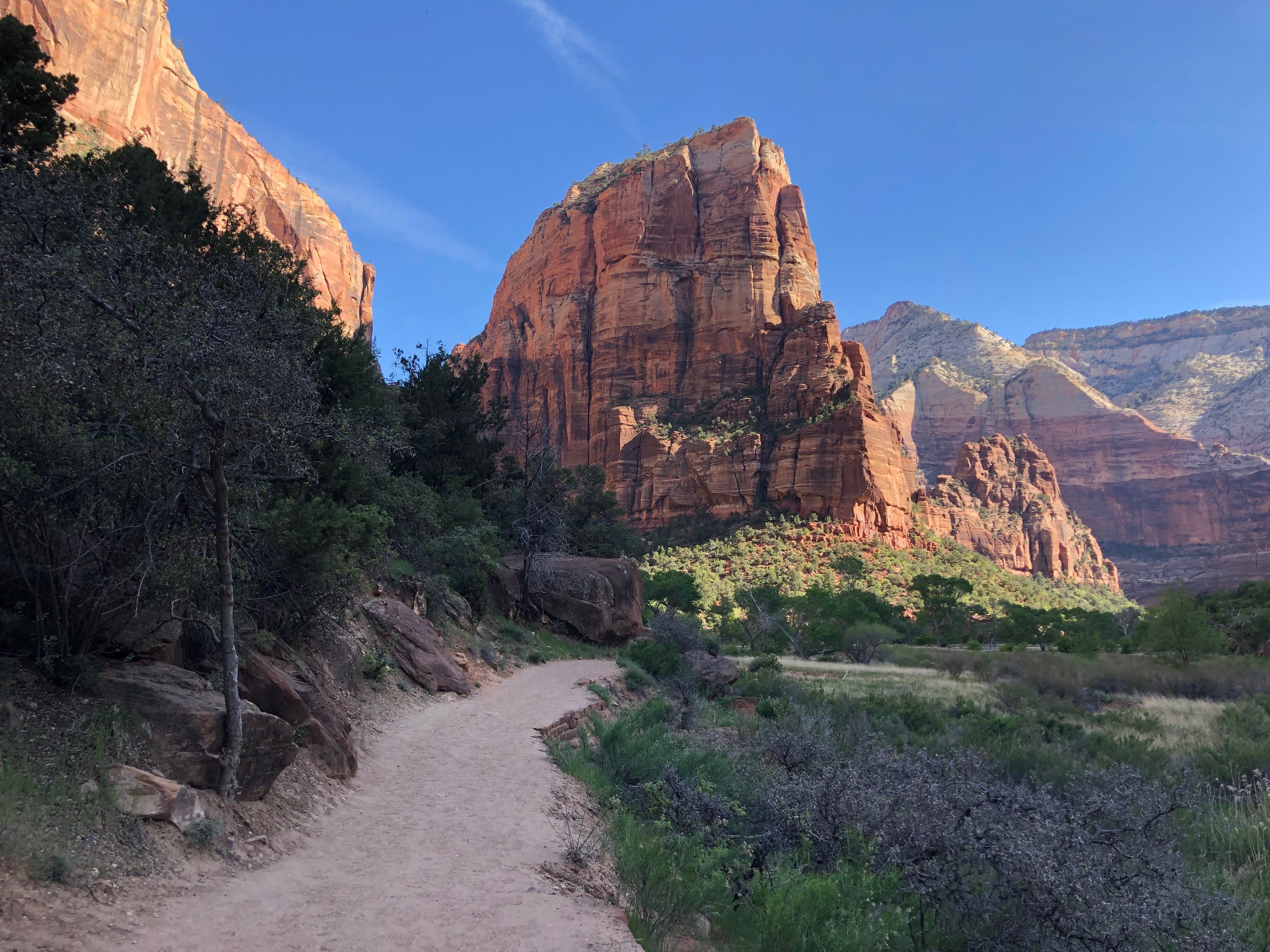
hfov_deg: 63.4
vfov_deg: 49.7
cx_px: 635
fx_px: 1027
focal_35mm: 28
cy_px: 476
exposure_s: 1/558
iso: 20
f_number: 1.8
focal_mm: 3.99
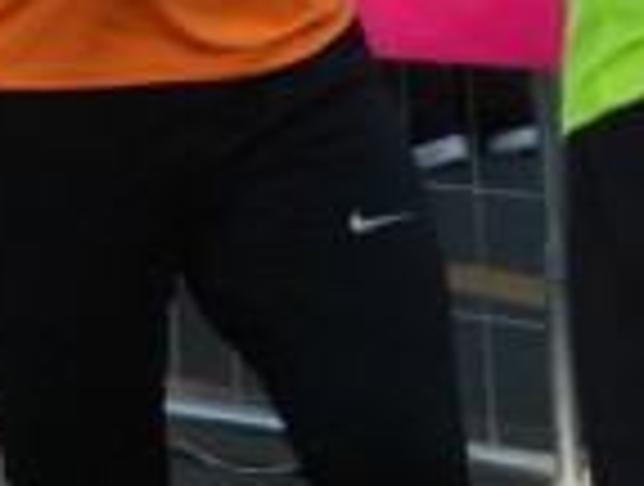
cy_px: -135
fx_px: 10146
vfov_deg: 2.7
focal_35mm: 544
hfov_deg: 3.6
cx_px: 263
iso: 1000
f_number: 5.6
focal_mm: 90
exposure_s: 1/400
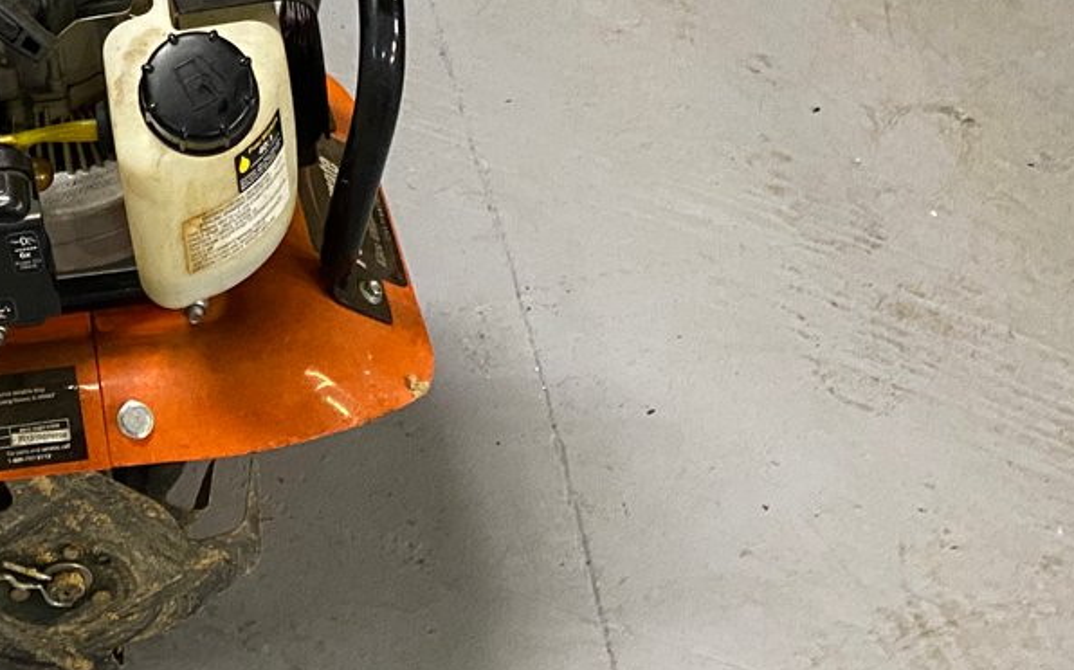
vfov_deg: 17.3
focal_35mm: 70
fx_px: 2048
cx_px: -177
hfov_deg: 26.5
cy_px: -231
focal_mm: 4.25
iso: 640
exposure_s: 1/30
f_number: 1.8
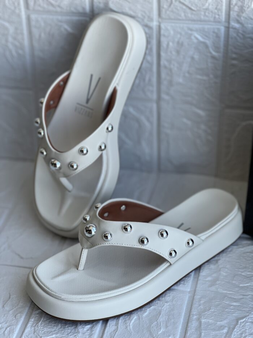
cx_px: 126
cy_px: 169
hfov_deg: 19.1
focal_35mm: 77
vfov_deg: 25.3
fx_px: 750
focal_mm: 9
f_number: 2.8
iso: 80
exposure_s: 1/121
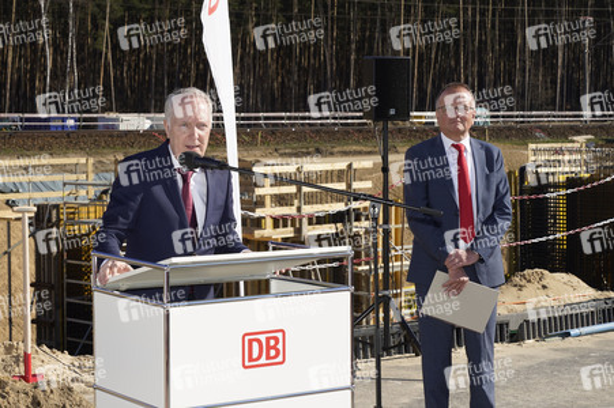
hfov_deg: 31.4
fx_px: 1091
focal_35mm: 64
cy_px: 204
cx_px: 307
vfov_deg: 21.2
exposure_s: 1/250
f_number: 9
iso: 100
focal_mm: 64
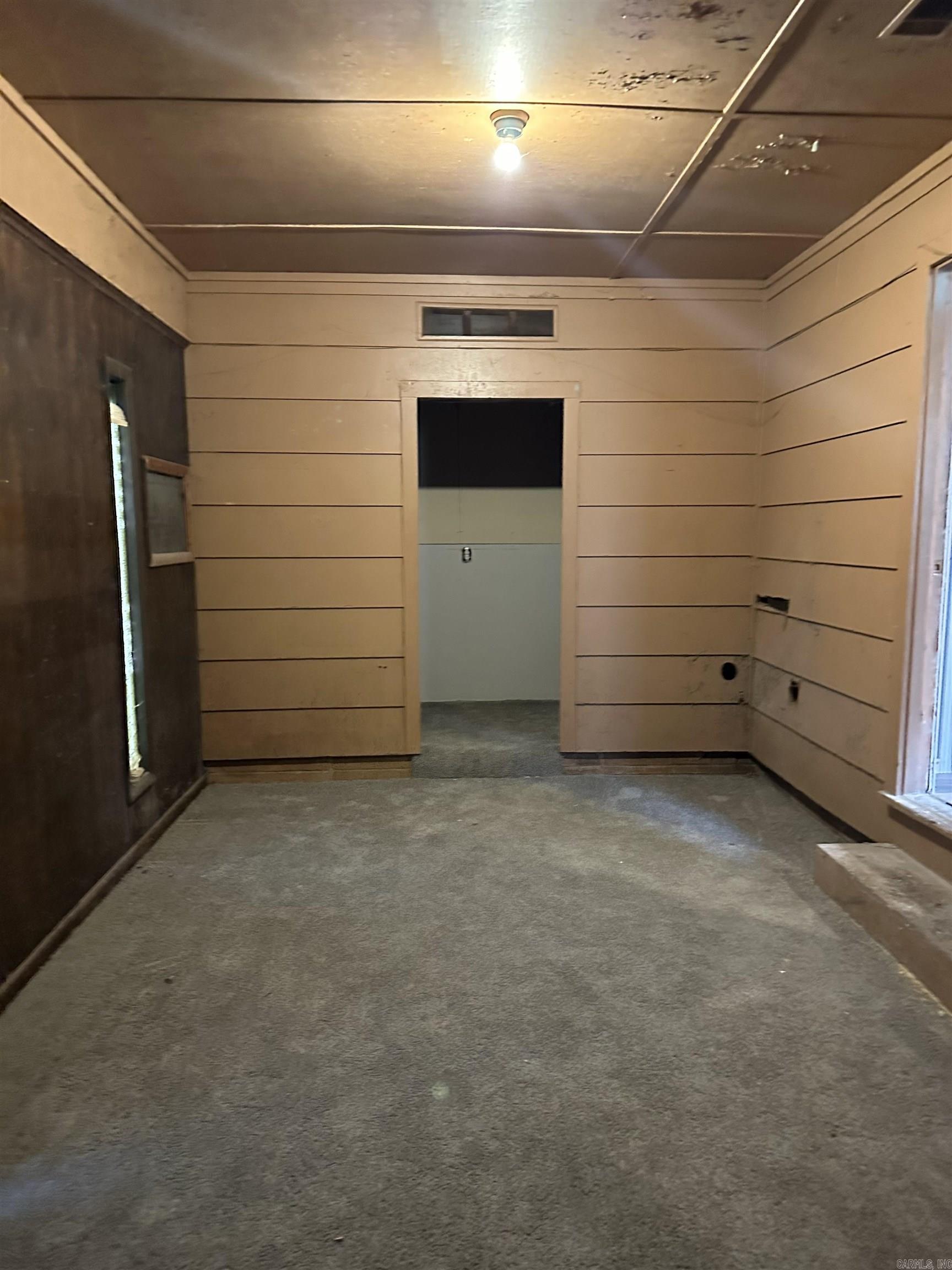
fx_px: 880
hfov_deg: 56.8
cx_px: 476
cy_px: 635
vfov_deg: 71.6
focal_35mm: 24
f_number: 1.78
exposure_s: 1/40
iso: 1000
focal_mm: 6.86
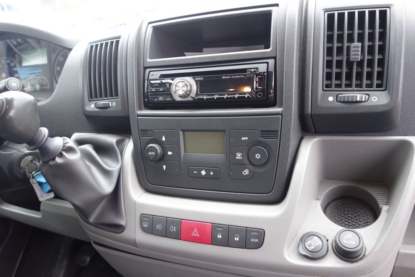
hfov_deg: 65.5
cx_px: 208
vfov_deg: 46.4
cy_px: 138
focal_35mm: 28
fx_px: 323
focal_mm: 10.4
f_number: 1.8
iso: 250
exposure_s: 1/30
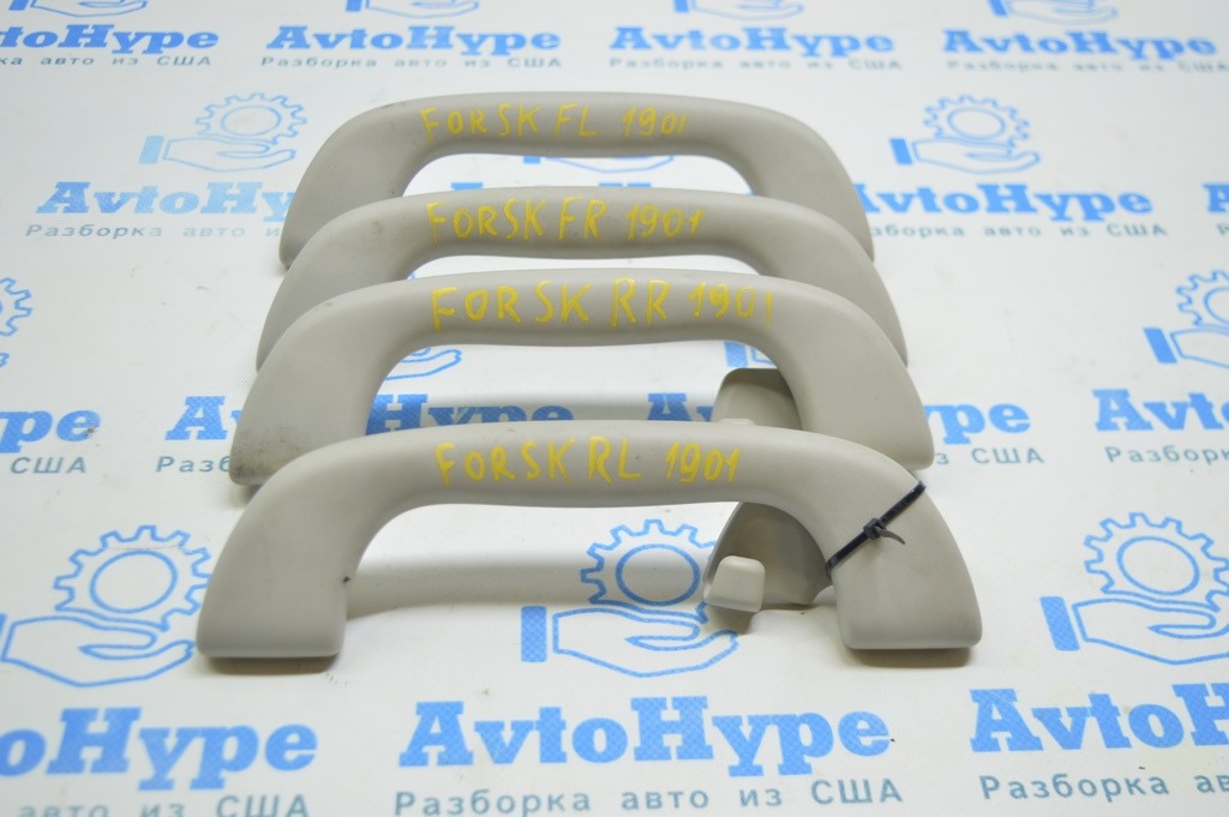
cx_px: 614
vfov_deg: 29.8
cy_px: 408
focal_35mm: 45
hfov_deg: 43.6
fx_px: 1535
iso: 400
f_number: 4.2
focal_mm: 30
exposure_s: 1/40
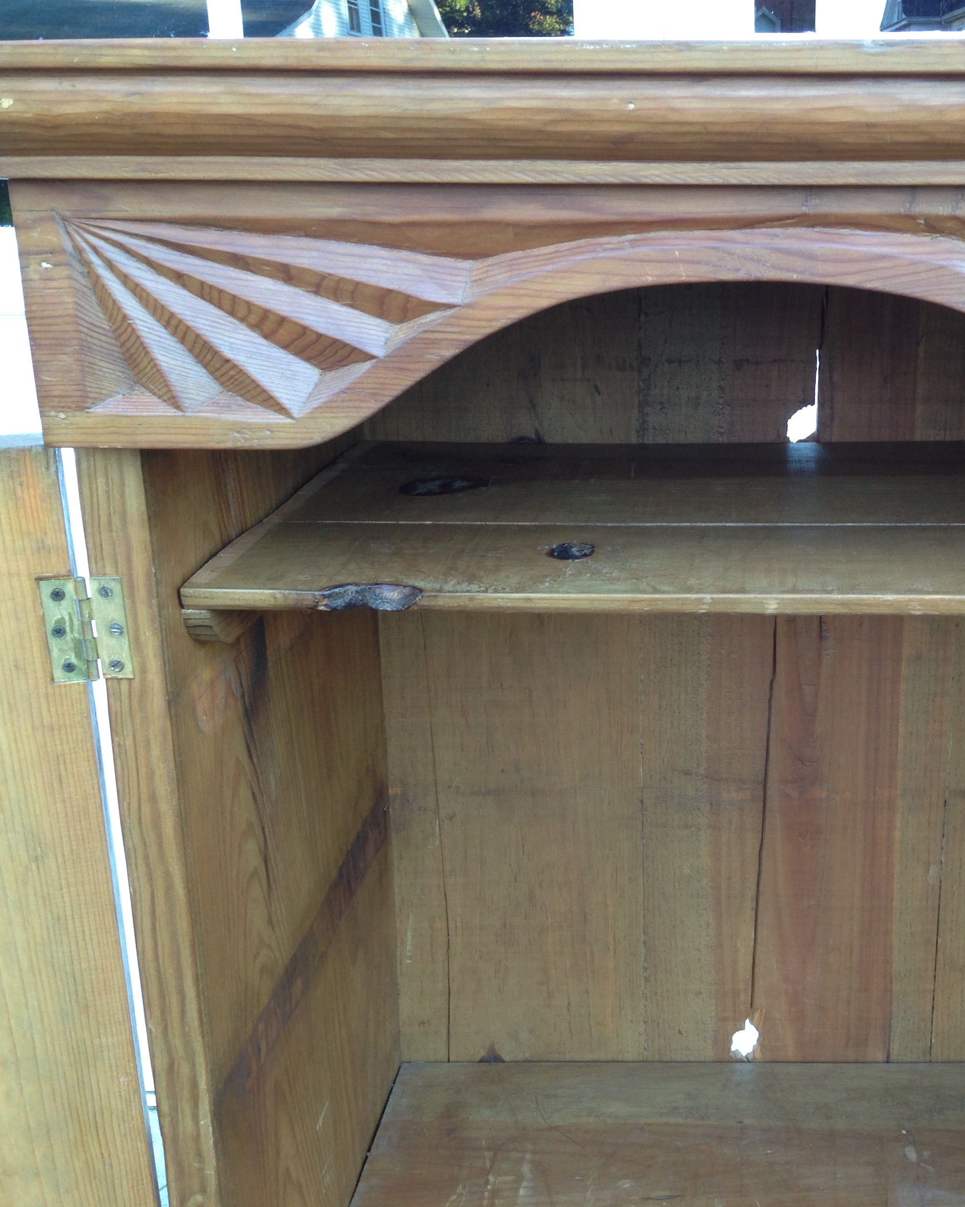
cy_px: 604
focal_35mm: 43
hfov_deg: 34.1
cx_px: 731
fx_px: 1535
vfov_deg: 42.9
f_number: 2.4
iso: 50
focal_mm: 4.12
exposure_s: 1/24
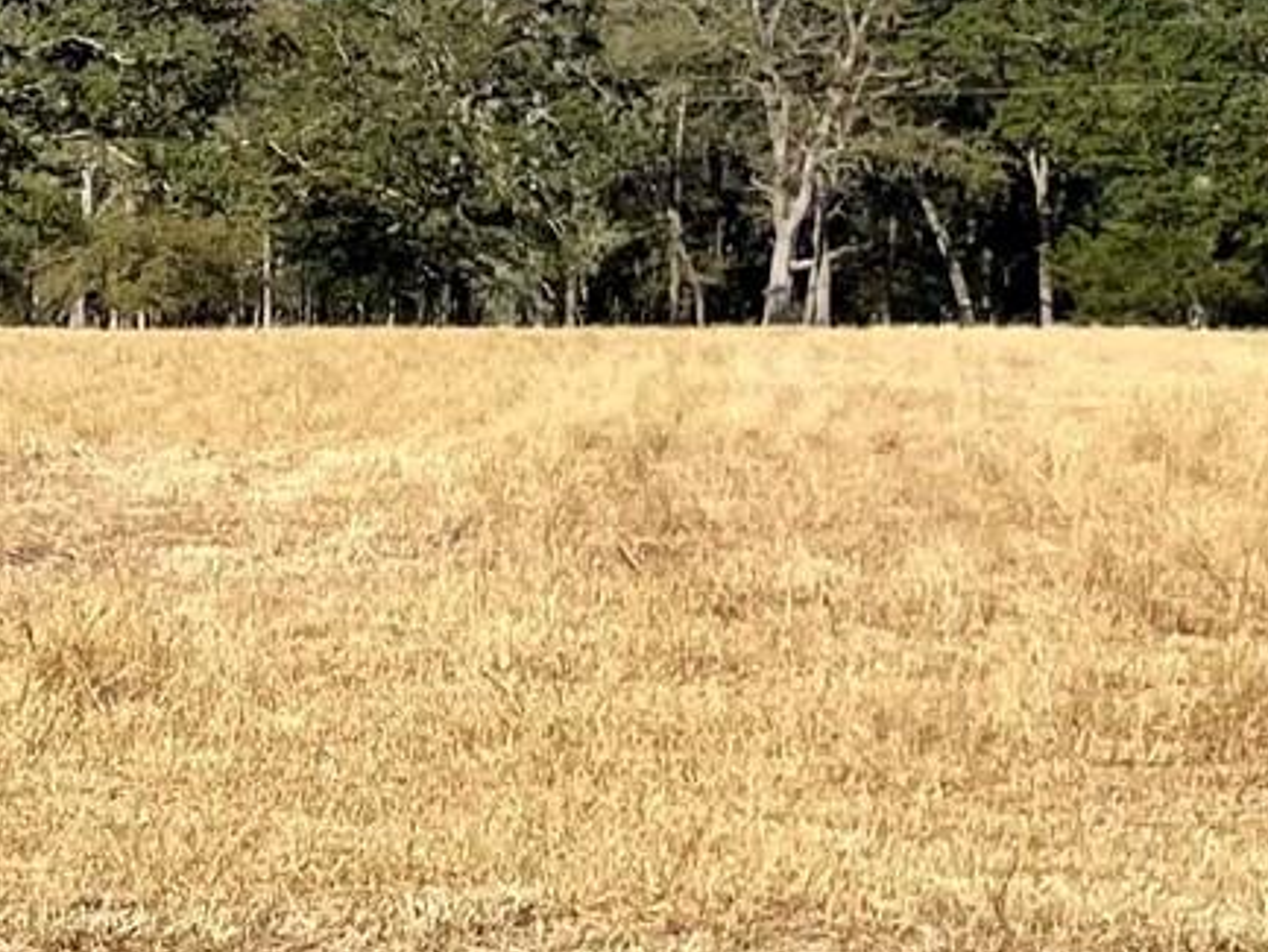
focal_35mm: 123
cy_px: 595
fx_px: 4507
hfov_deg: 12.8
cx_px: -1663
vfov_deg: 12.0
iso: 32
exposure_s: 1/4000
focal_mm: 4.2
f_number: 1.6
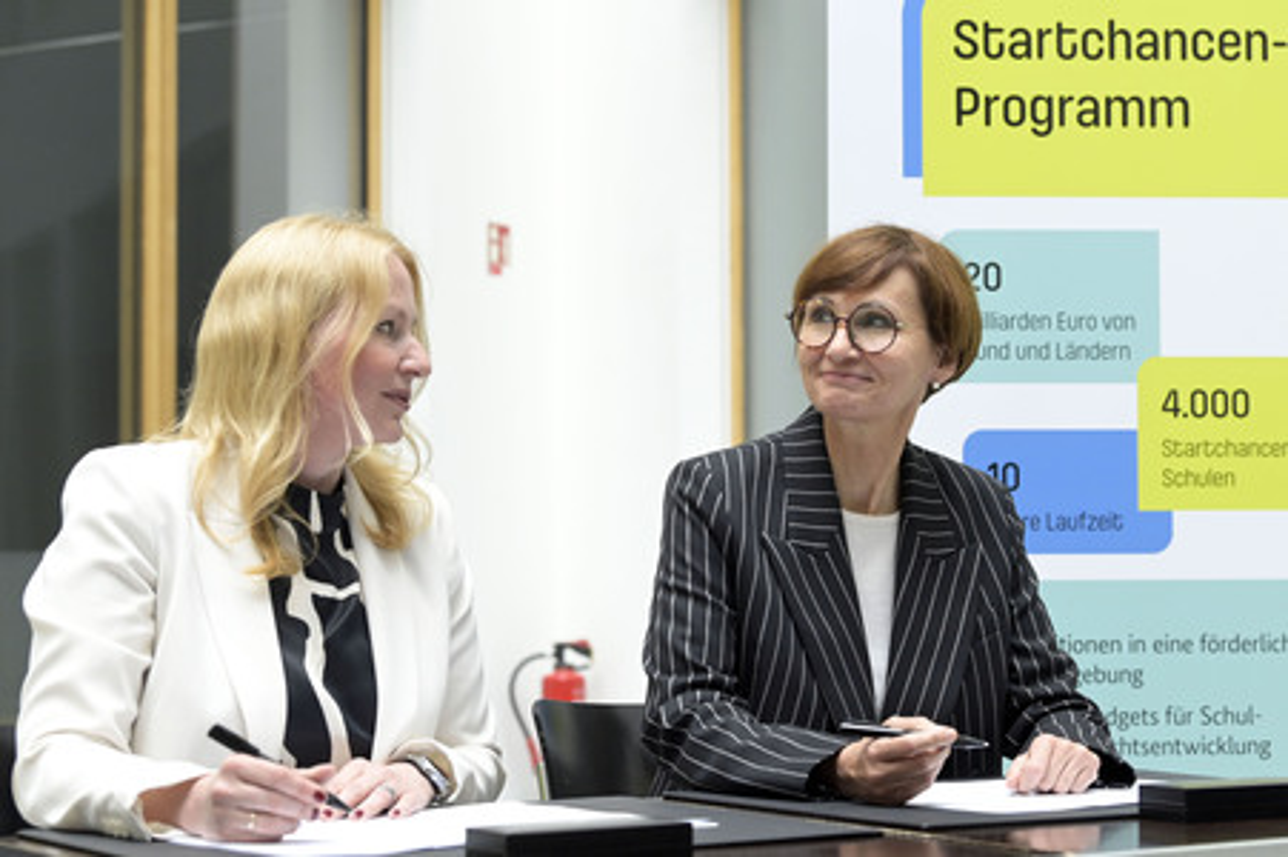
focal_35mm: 70
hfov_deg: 28.9
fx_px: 2503
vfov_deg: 19.4
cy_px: 428
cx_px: 644
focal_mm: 70
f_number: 5
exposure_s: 1/500
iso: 4000
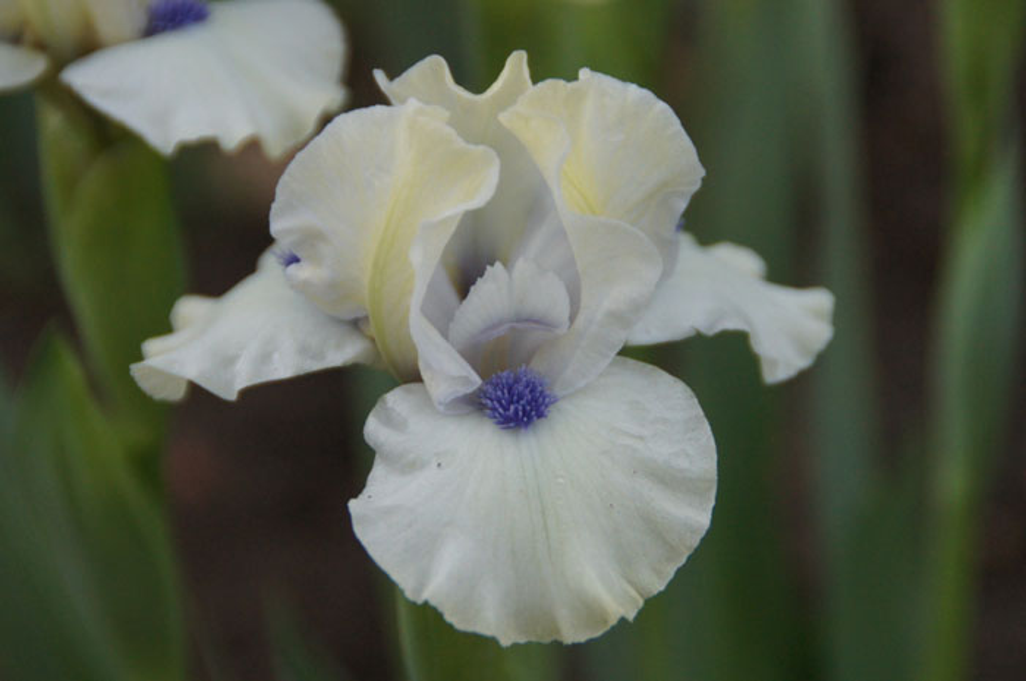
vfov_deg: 9.1
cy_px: 340
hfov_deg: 13.7
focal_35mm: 150
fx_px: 4270
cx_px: 513
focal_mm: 100
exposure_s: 1/160
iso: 1250
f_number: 6.3
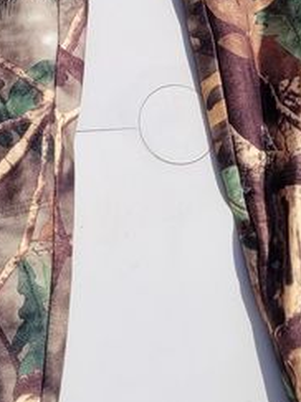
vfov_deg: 18.0
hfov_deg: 13.8
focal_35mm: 107
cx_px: 108
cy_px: 10
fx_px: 1242
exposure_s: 1/1814
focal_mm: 5.4
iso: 40
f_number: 1.8
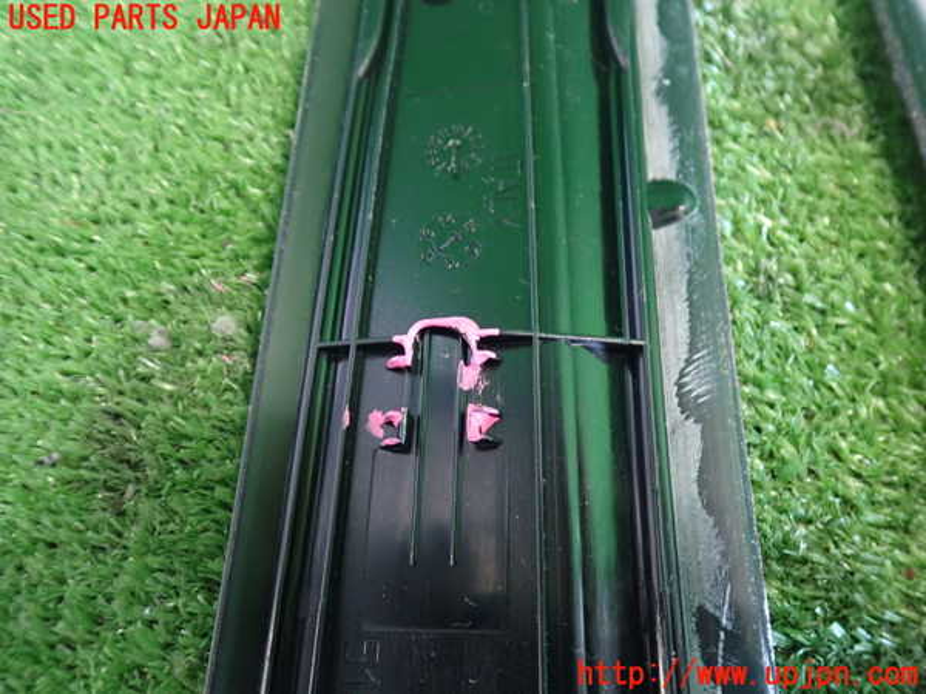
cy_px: 347
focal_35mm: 30
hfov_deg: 60.0
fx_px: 803
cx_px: 463
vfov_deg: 46.8
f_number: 2.3
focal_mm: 5.4
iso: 800
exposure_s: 1/30
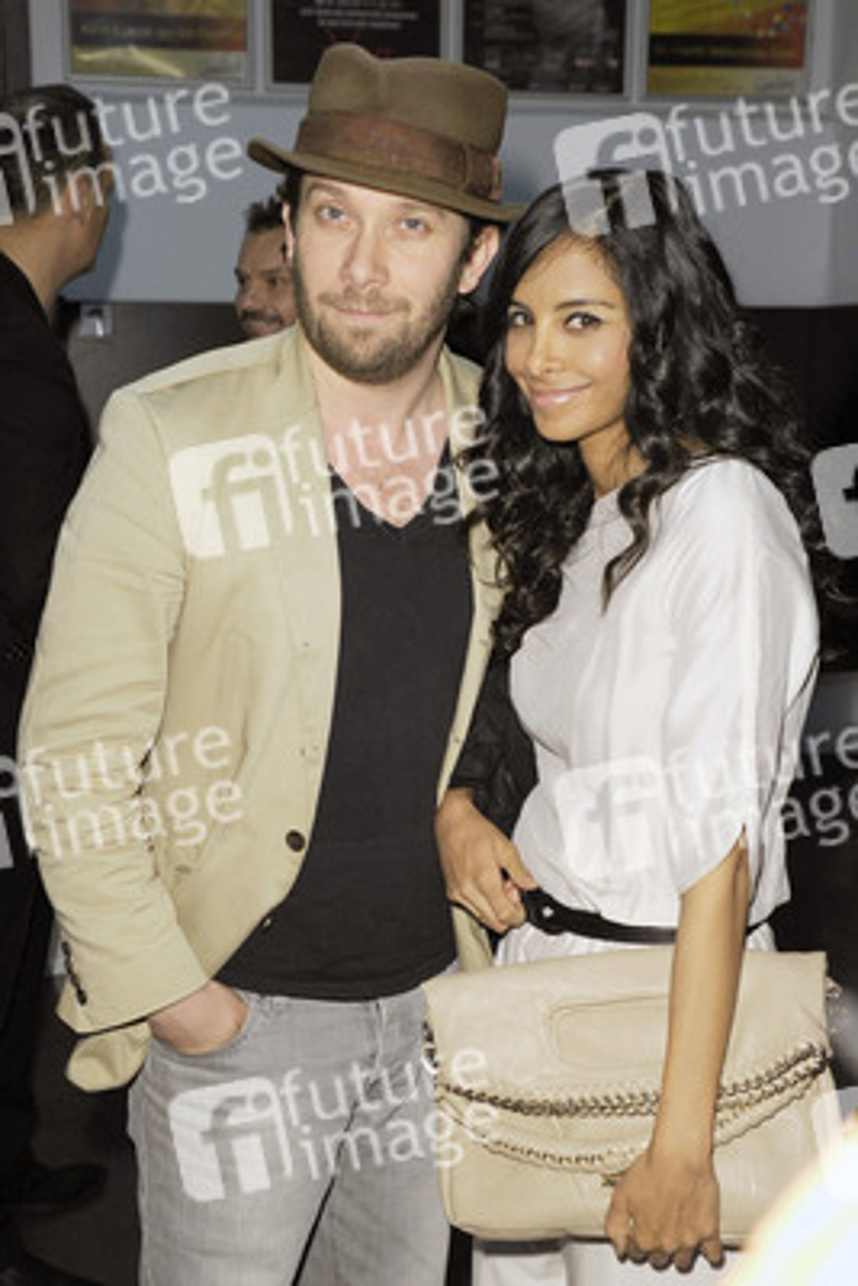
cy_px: 643
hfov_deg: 33.4
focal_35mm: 40
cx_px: 429
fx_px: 1429
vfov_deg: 48.4
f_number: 5.6
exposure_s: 1/160
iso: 640
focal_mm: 40
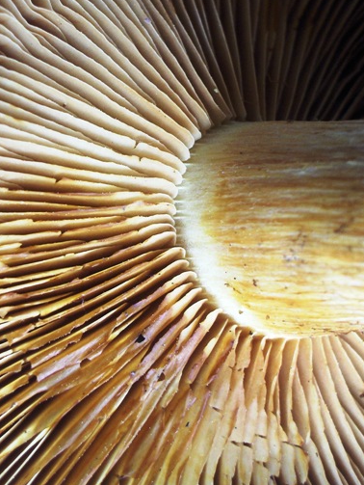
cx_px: 128
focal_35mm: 88
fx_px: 1232
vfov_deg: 22.2
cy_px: 170
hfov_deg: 16.8
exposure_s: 1/187
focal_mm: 10.19
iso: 100
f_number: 3.5
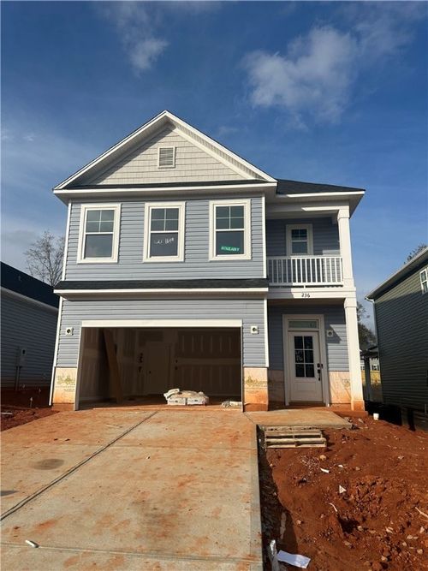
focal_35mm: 24
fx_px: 396
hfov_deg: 56.8
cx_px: 214
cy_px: 286
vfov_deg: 71.6
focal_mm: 6.86
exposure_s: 1/6623
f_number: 1.78
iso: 80
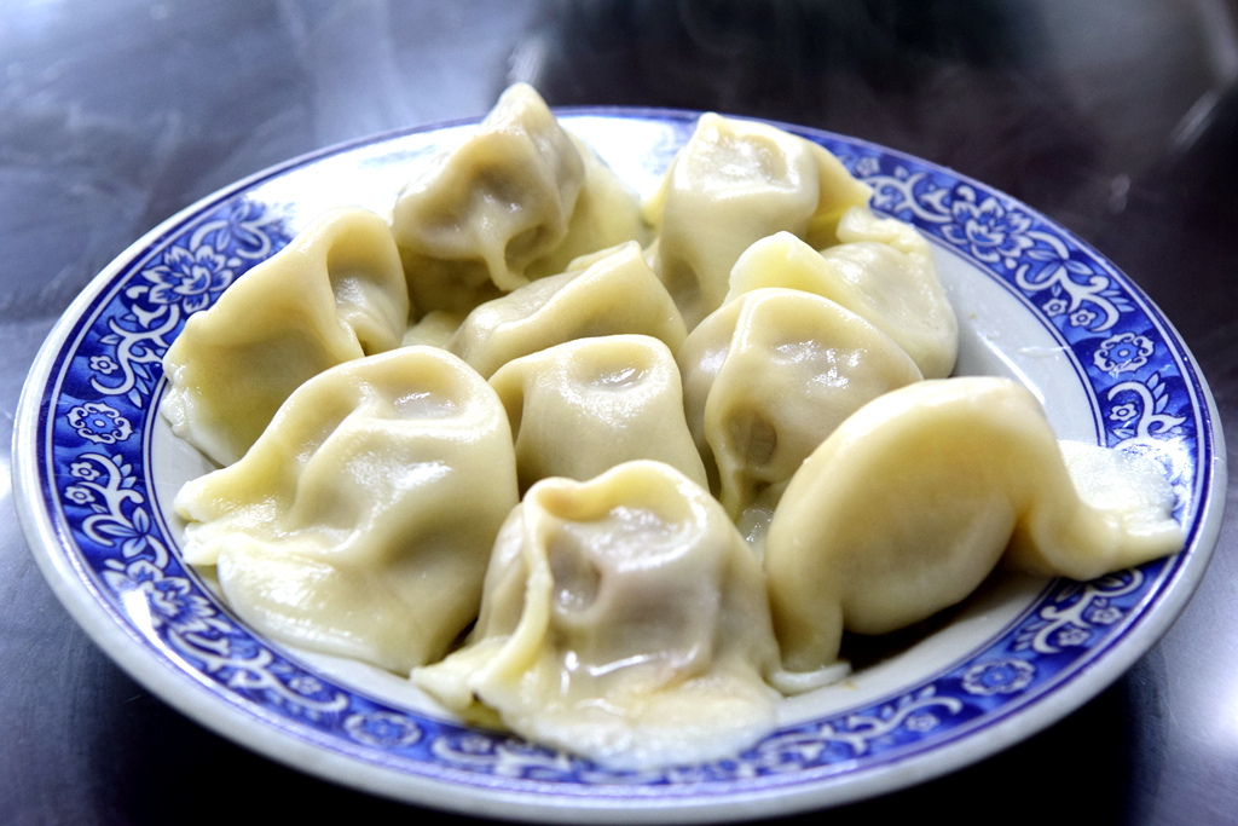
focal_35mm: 57
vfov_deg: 23.8
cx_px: 619
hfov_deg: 35.0
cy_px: 413
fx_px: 1960
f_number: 5.6
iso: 1250
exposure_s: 1/60
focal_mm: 38
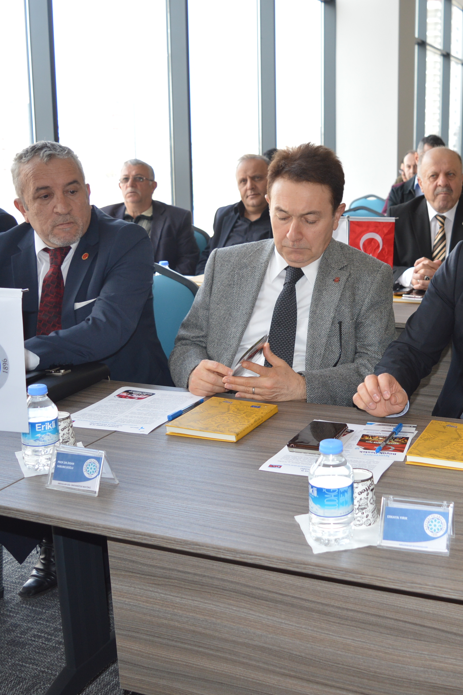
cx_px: 358
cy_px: 346
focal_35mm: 41
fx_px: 791
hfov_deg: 31.9
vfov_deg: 47.4
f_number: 3.5
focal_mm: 18
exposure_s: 1/200
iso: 280
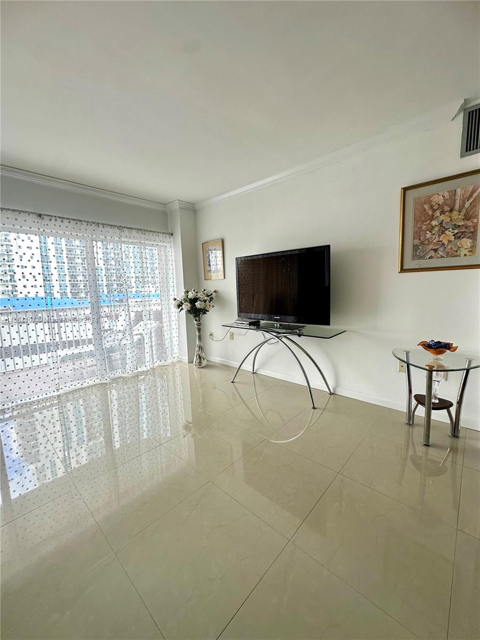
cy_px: 320
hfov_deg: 85.7
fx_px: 259
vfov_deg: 102.1
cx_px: 240
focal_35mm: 14
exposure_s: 1/99
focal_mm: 2.22
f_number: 2.2
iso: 64
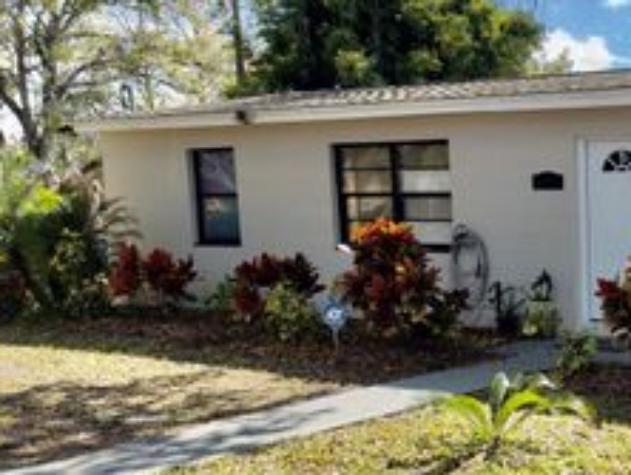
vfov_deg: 26.5
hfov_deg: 31.7
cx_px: 682
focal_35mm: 54
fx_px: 985
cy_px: 388
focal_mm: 6.76
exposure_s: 1/2577
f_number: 1.78
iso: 100
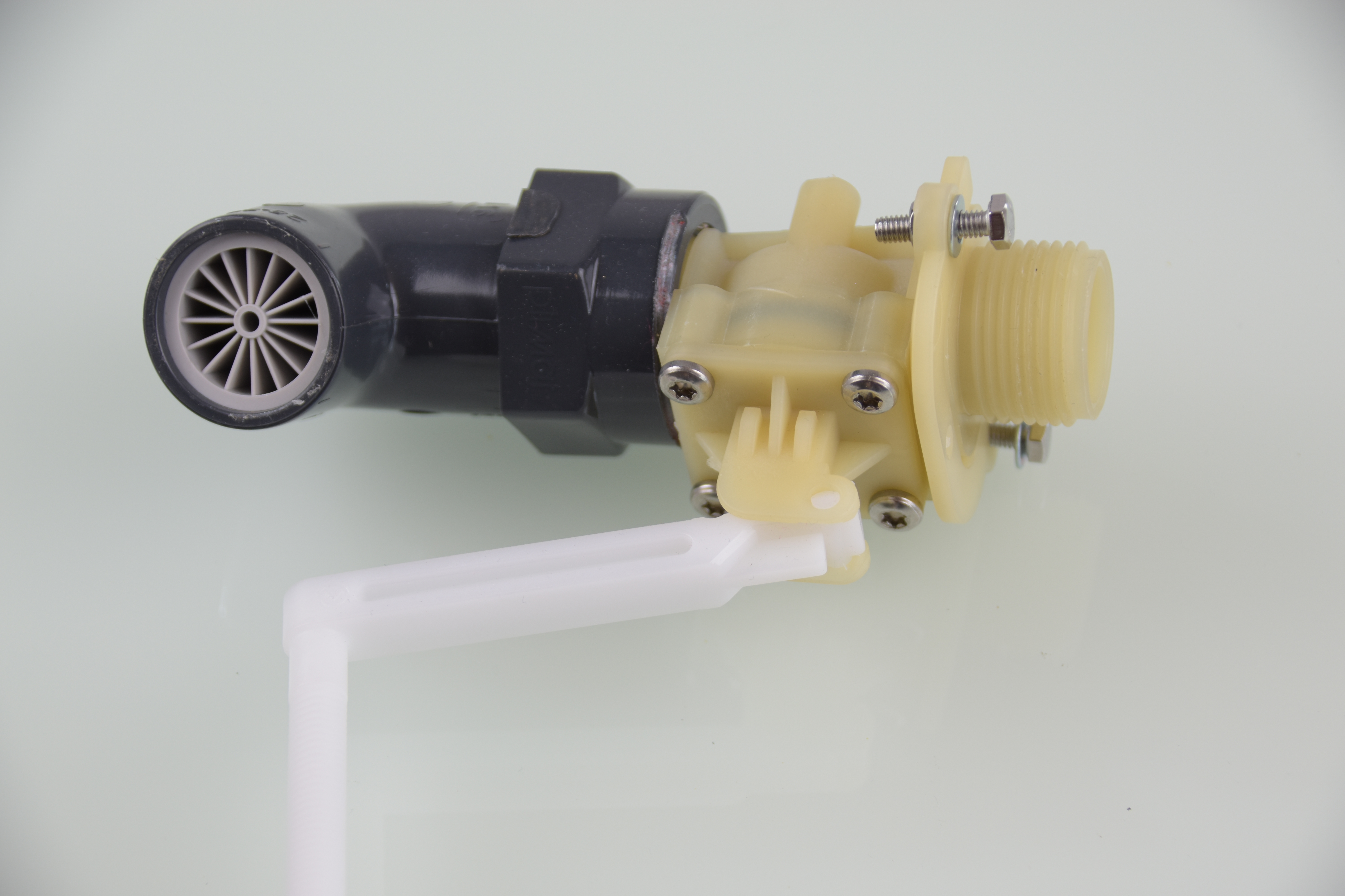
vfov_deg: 11.7
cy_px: 448
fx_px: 4371
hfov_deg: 17.5
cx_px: 672
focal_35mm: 117
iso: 200
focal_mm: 78
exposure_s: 1/100
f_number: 5.6
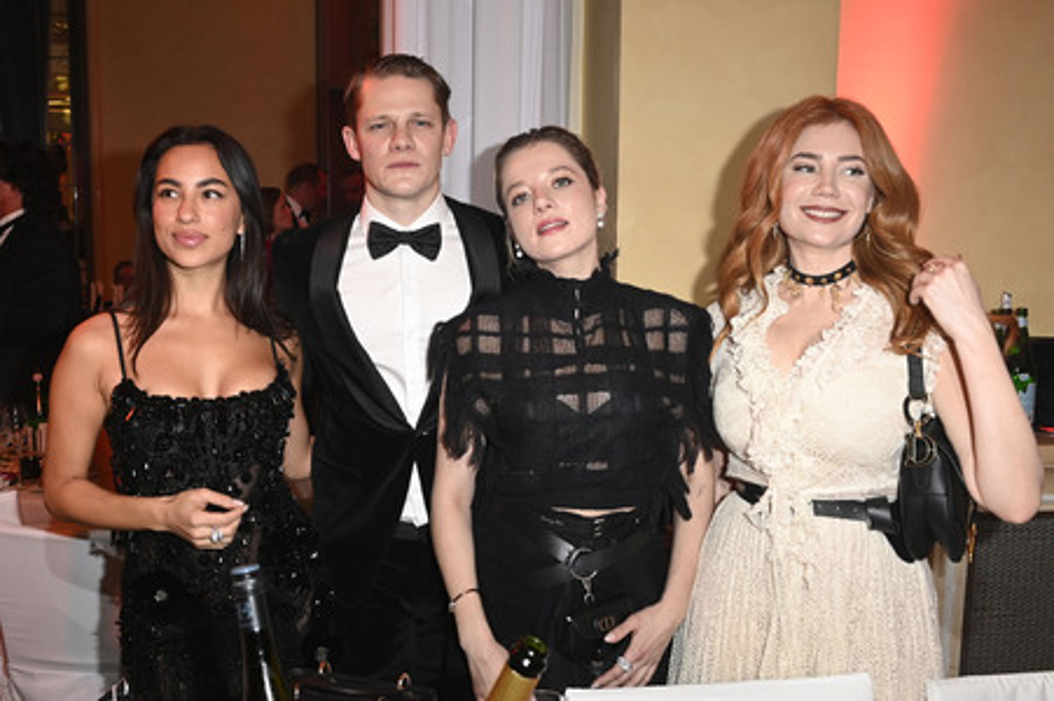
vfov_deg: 47.9
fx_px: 790
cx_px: 527
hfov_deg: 67.4
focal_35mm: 27
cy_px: 350
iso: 2000
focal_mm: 27
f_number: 5.6
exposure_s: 1/100
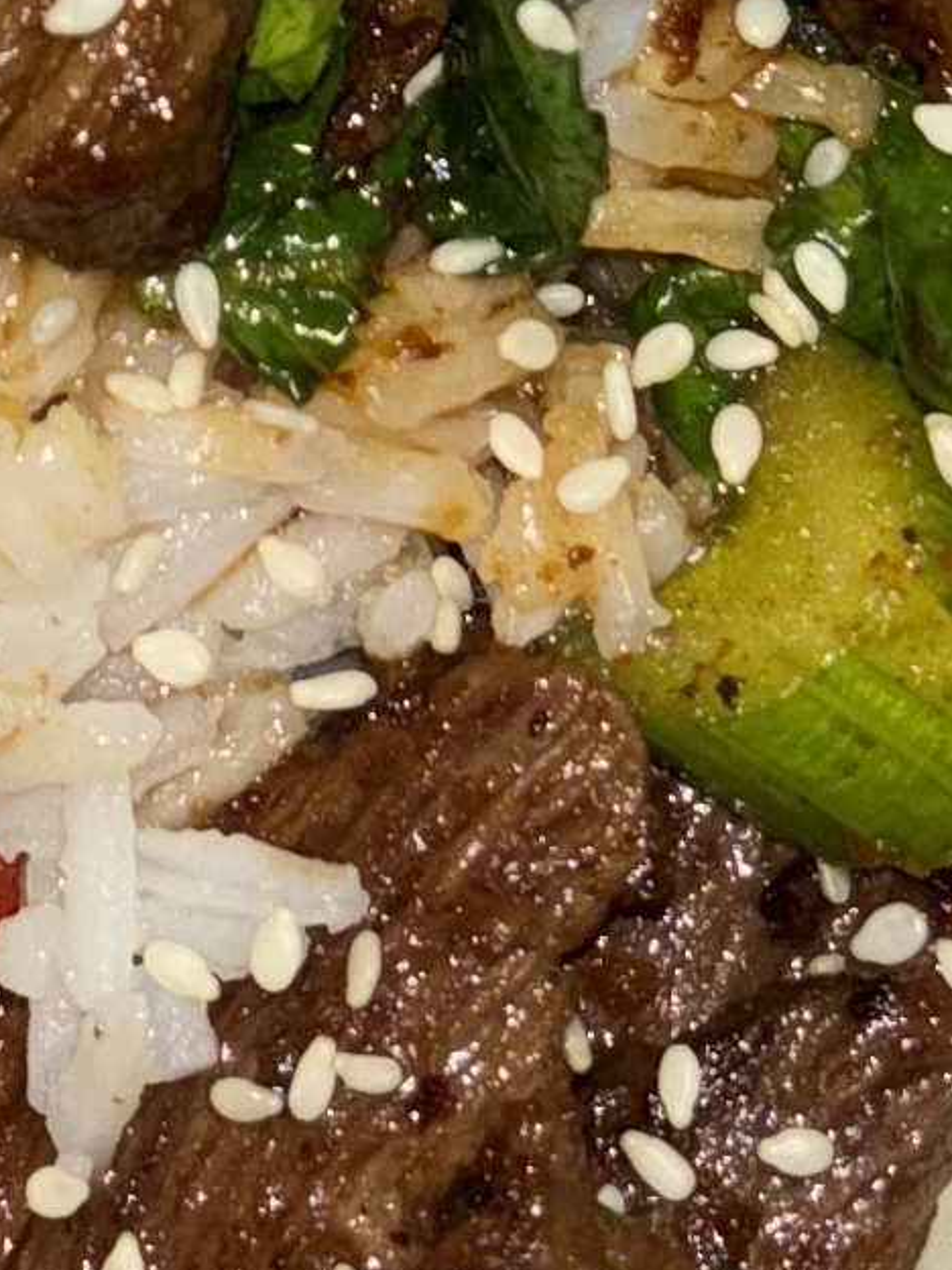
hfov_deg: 8.8
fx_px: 6160
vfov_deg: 11.4
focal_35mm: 168
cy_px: -539
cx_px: 256
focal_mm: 5.96
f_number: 1.6
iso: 40
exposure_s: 1/30
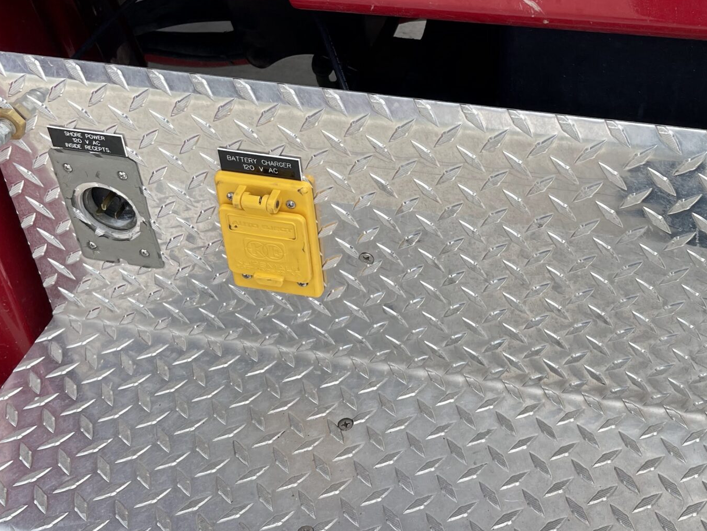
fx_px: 1001
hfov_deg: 38.4
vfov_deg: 29.5
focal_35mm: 49
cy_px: 176
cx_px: 476
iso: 32
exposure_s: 1/740
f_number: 1.6
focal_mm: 5.1
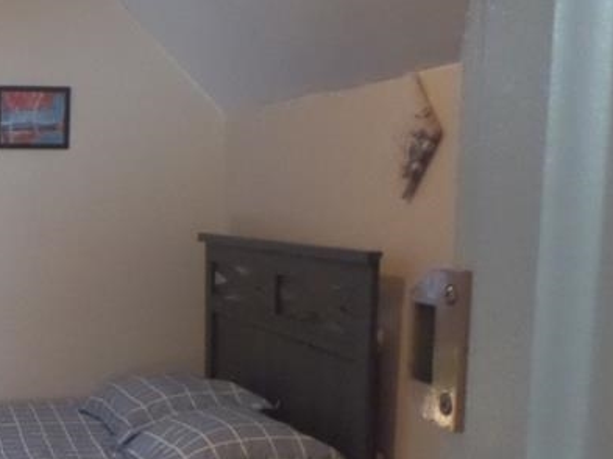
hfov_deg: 29.5
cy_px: 347
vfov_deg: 24.1
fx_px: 1062
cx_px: -34
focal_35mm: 60
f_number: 2.8
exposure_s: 1/20
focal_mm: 4.1
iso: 800
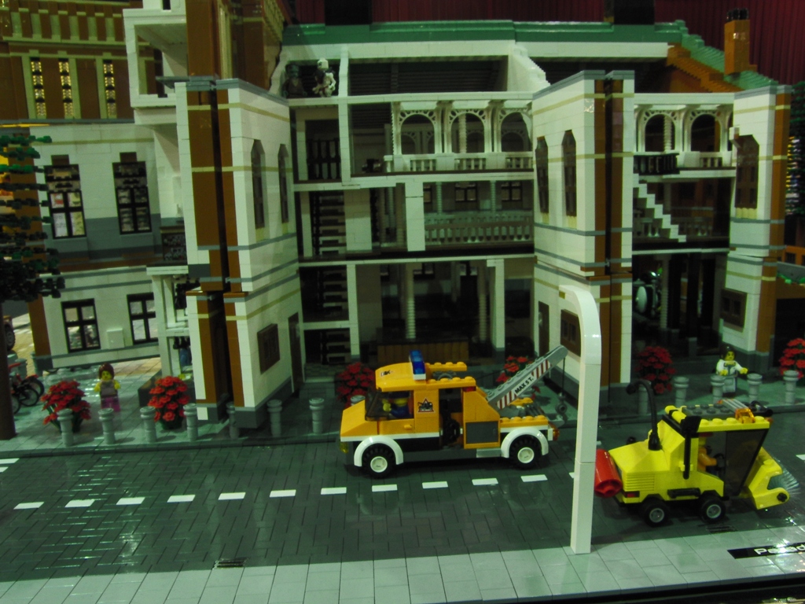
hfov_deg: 60.0
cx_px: 402
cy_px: 302
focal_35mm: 30
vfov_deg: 46.8
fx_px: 698
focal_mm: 5.3
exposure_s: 1/1.25
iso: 100
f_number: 7.3
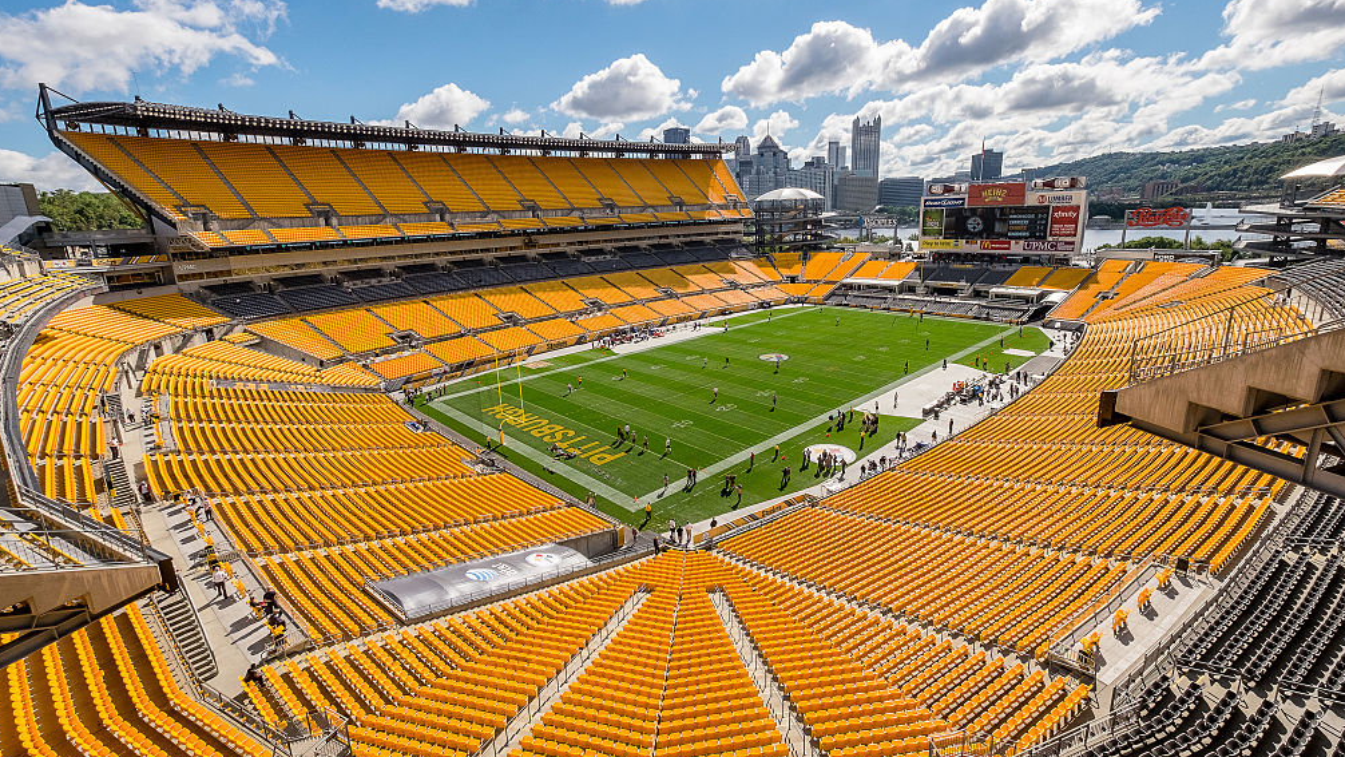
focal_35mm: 16
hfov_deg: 99.4
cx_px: 675
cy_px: 366
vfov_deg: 67.1
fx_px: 571
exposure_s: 1/450
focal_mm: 10
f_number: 11
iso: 400
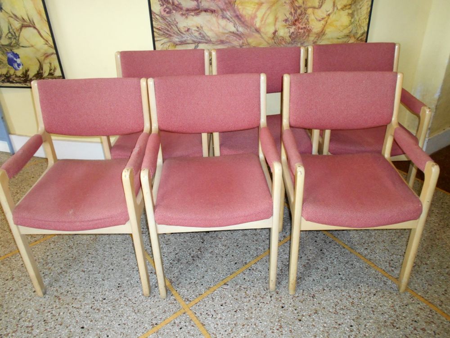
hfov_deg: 60.0
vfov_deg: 46.8
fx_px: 390
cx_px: 225
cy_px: 169
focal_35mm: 30
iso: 280
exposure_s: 1/25
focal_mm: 5.1
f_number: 3.4
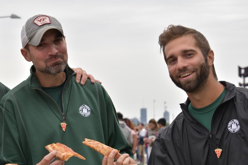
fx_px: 742
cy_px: 96
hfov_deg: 18.9
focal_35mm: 108
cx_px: 87
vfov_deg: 12.7
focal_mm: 55
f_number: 7.1
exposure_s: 1/200
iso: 400
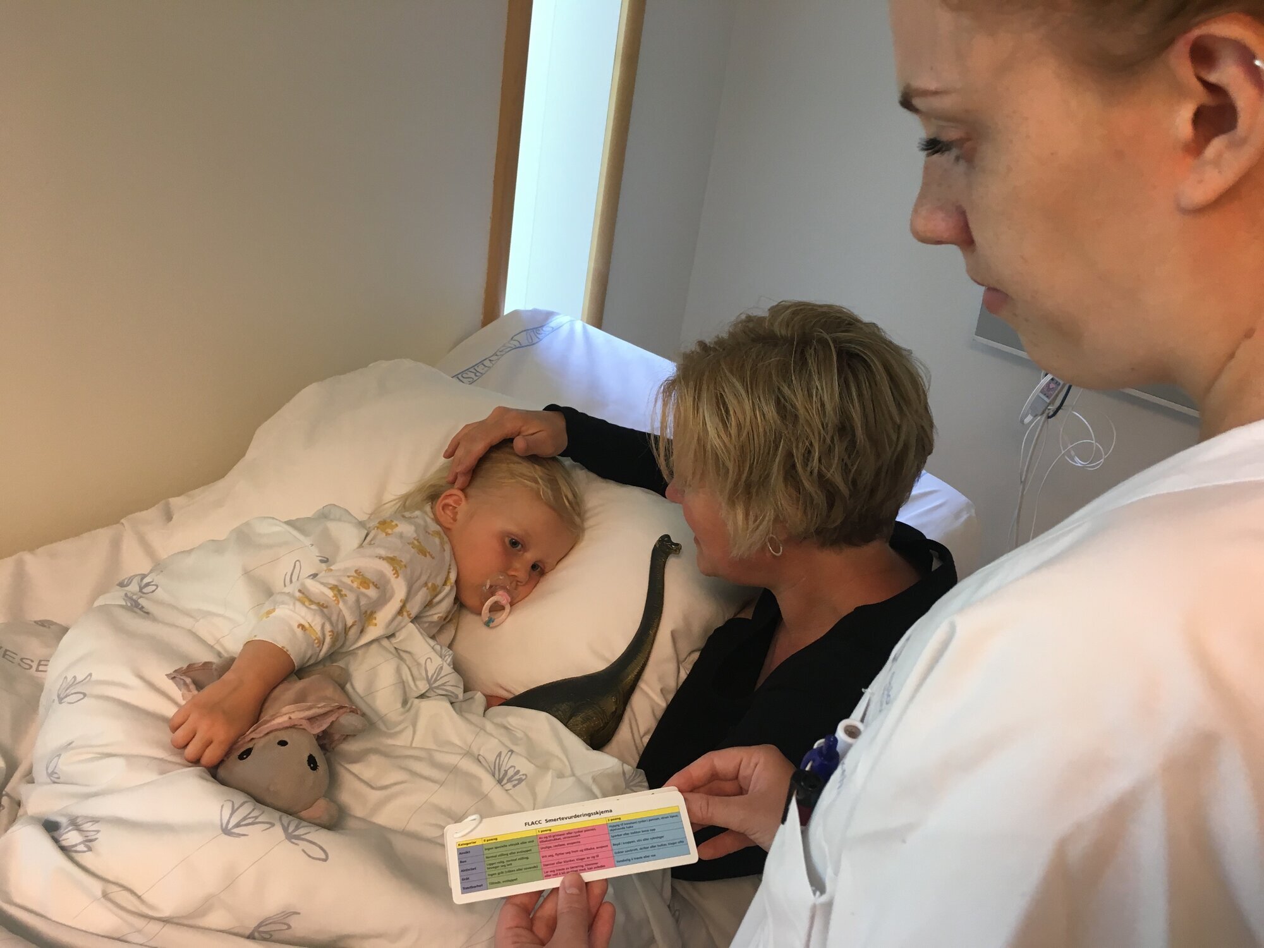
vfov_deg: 48.2
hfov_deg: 61.7
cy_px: 474
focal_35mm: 29
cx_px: 632
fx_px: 1059
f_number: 2.2
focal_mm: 4.15
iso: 40
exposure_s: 1/33
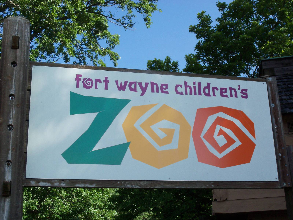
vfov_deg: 28.0
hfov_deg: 36.8
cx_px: 146
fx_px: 440
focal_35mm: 52
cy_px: 110
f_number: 3.3
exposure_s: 1/640
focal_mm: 9.3
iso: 80
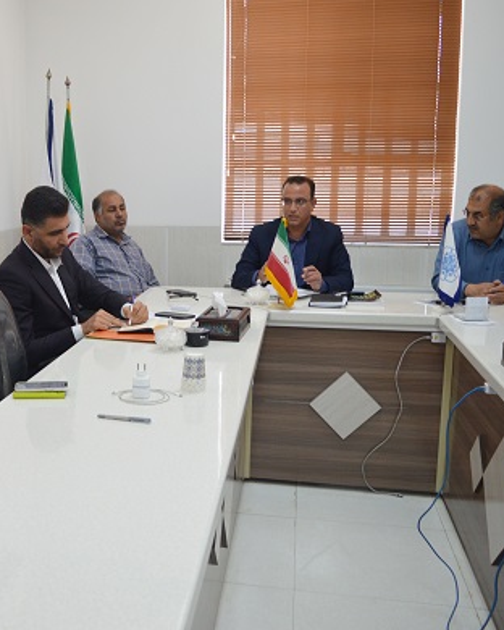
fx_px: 727
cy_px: 320
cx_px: 84
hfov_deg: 36.6
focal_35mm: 39
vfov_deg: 46.8
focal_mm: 18
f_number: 4
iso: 400
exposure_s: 1/60
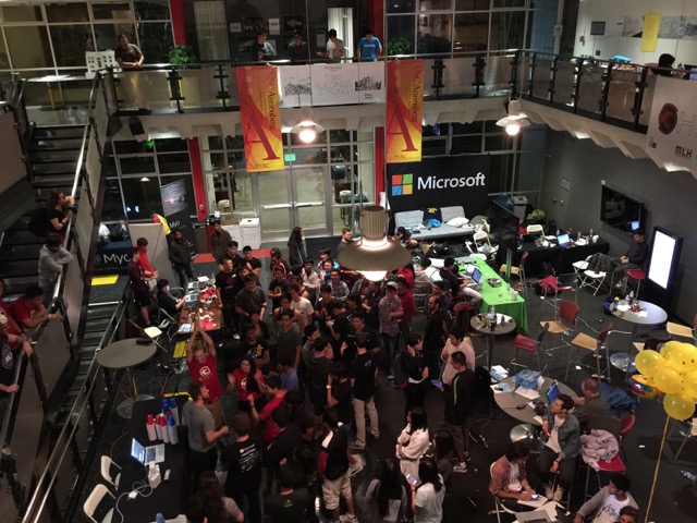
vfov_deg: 48.2
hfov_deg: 61.7
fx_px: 584
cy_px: 262
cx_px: 348
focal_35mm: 29
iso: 100
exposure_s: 1/4
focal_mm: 4.15
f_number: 2.2
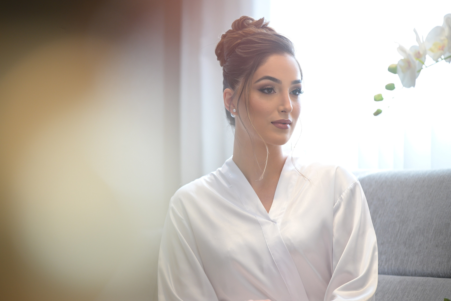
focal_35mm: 170
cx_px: 226
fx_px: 2130
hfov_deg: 12.1
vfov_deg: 8.1
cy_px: 150
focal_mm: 170
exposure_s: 1/200
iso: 640
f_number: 2.8
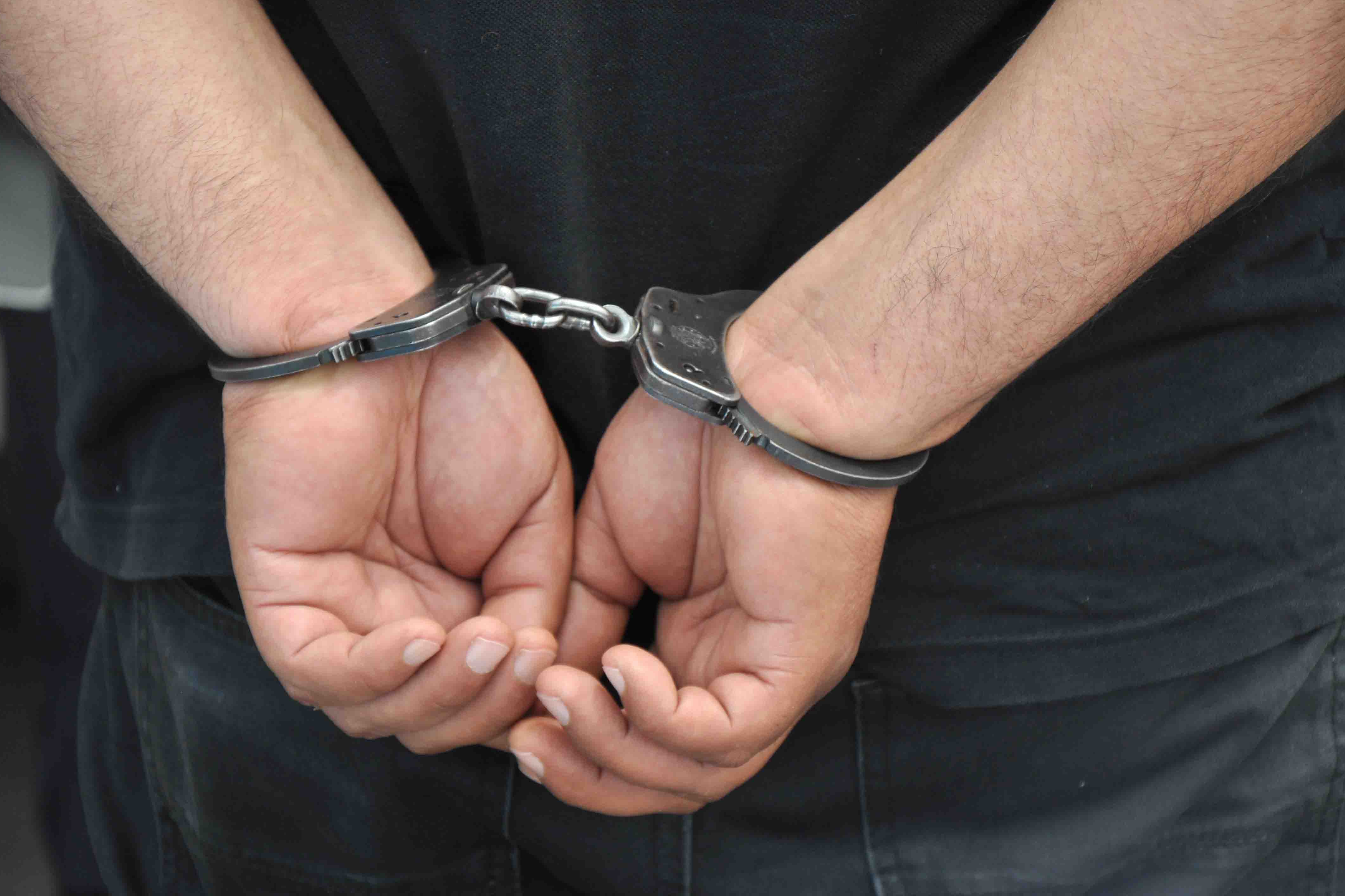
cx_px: 668
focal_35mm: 159
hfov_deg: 13.0
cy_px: 448
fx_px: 5921
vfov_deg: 8.7
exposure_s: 1/640
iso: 320
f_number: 6.3
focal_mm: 105
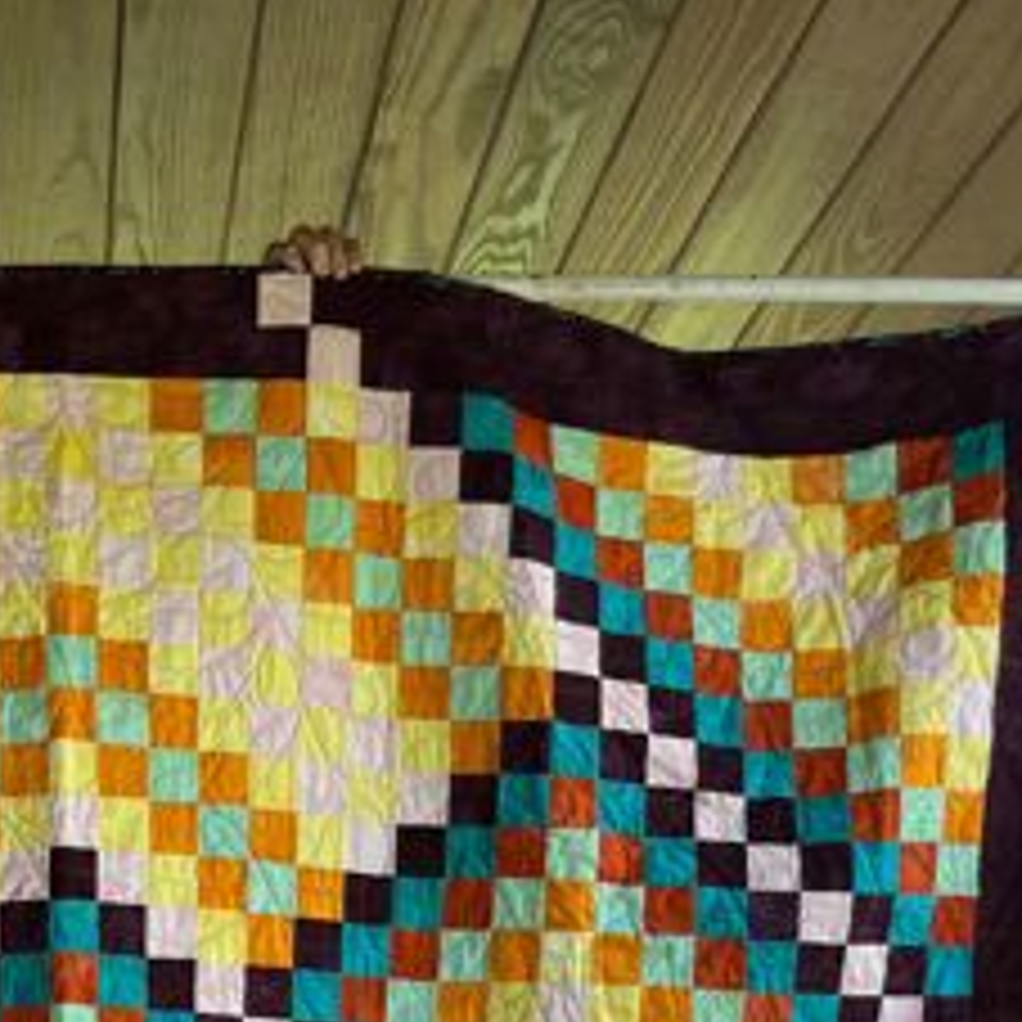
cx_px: 106
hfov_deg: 24.6
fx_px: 2271
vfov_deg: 21.6
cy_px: 1495
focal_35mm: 68
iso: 80
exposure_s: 1/121
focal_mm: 5.1
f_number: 1.6
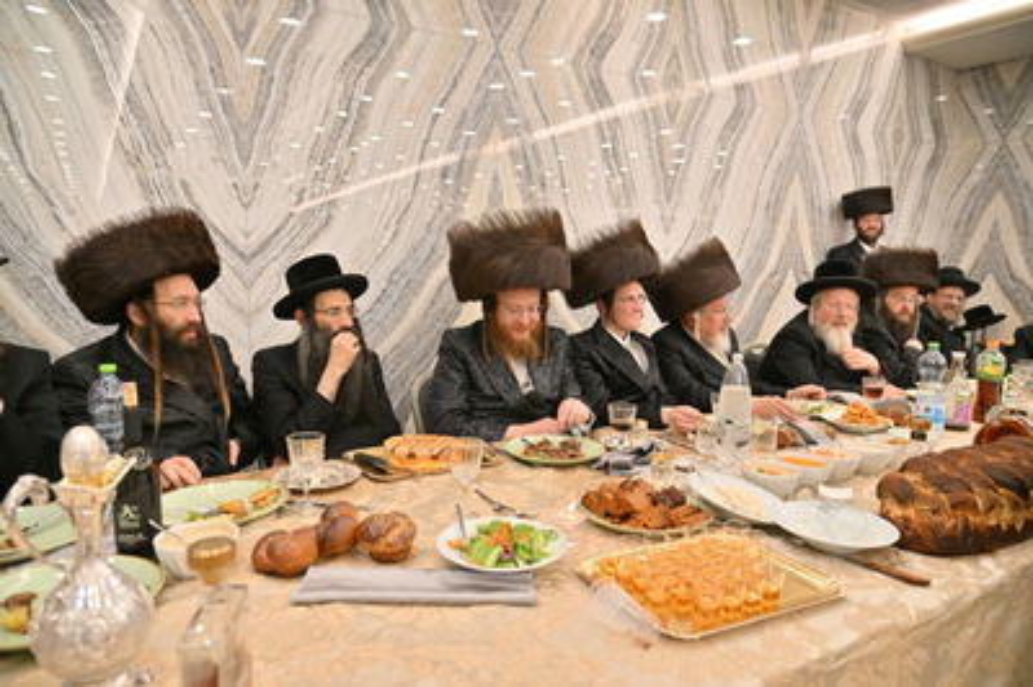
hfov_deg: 73.8
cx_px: 516
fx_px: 688
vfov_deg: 53.1
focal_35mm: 24
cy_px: 344
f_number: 4
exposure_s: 1/160
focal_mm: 24
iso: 320
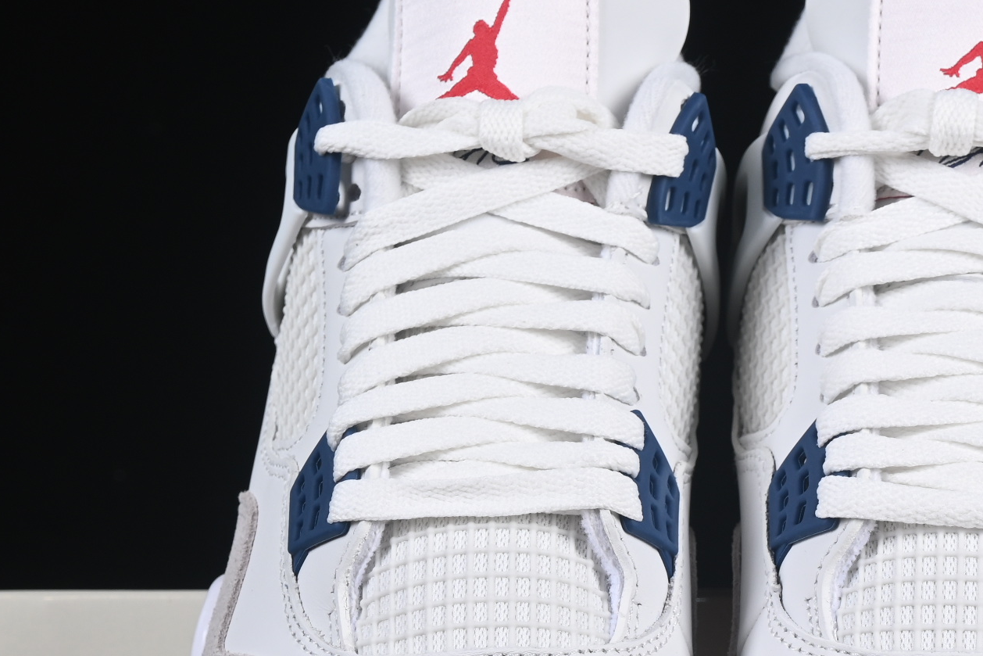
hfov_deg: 12.3
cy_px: 612
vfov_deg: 8.2
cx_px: 755
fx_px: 4533
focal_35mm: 166
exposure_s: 1/80
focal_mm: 50
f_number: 8
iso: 160
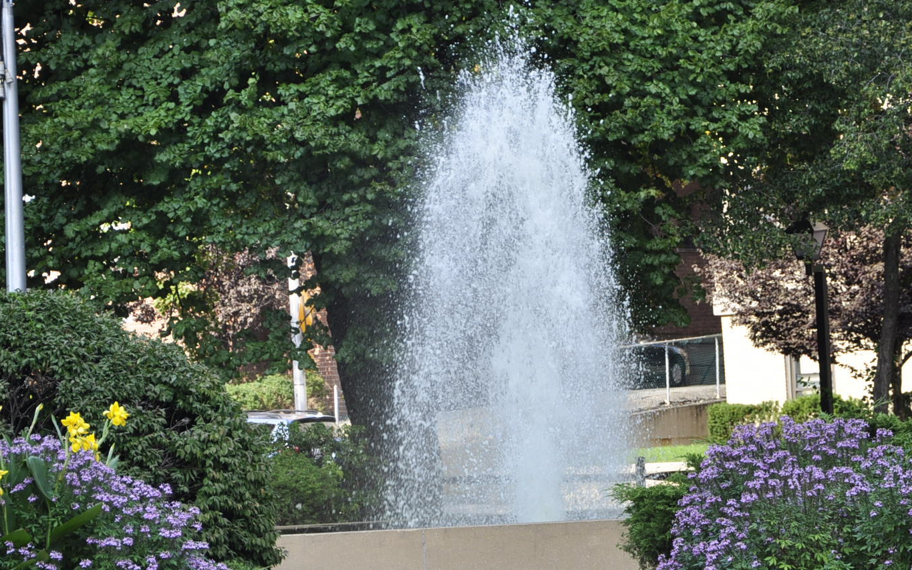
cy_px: 227
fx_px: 5065
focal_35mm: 204
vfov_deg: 6.4
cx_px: 473
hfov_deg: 10.3
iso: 200
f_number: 5.6
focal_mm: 85
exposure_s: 1/250
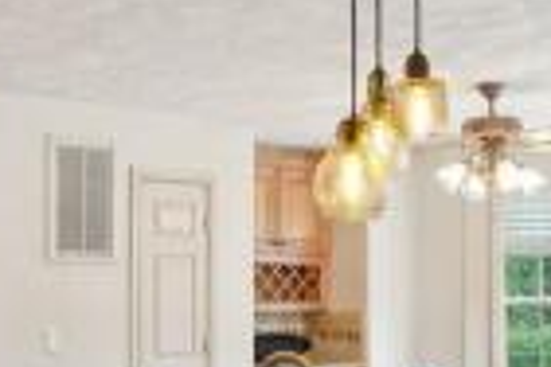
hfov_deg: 36.6
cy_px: 283
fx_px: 826
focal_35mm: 54
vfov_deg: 24.7
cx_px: 203
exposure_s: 1/125
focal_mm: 16
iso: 640
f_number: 4
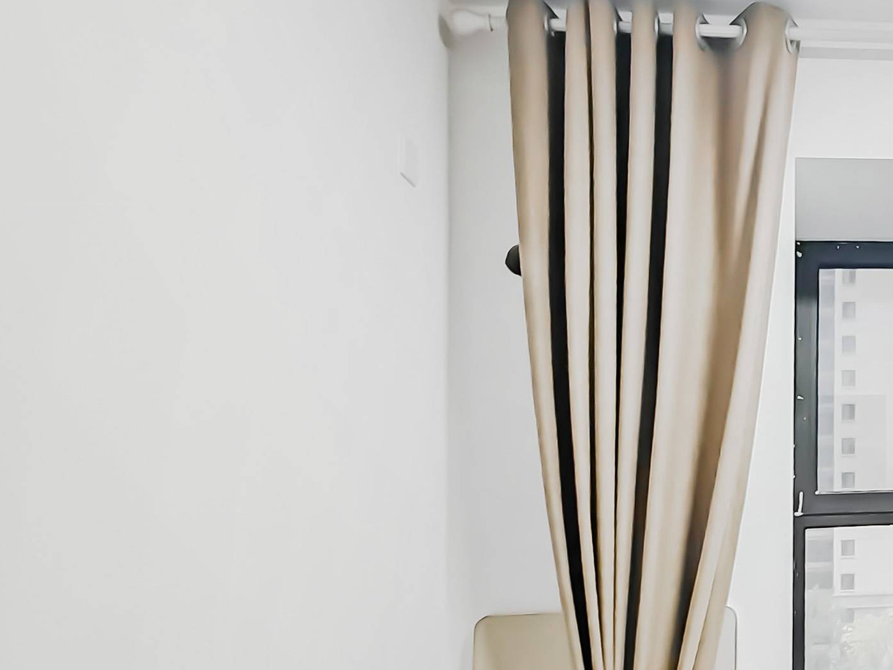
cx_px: 975
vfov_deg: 35.9
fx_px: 980
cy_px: 573
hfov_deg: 40.1
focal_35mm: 38
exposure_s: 1/35
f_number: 2
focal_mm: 1.82
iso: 500
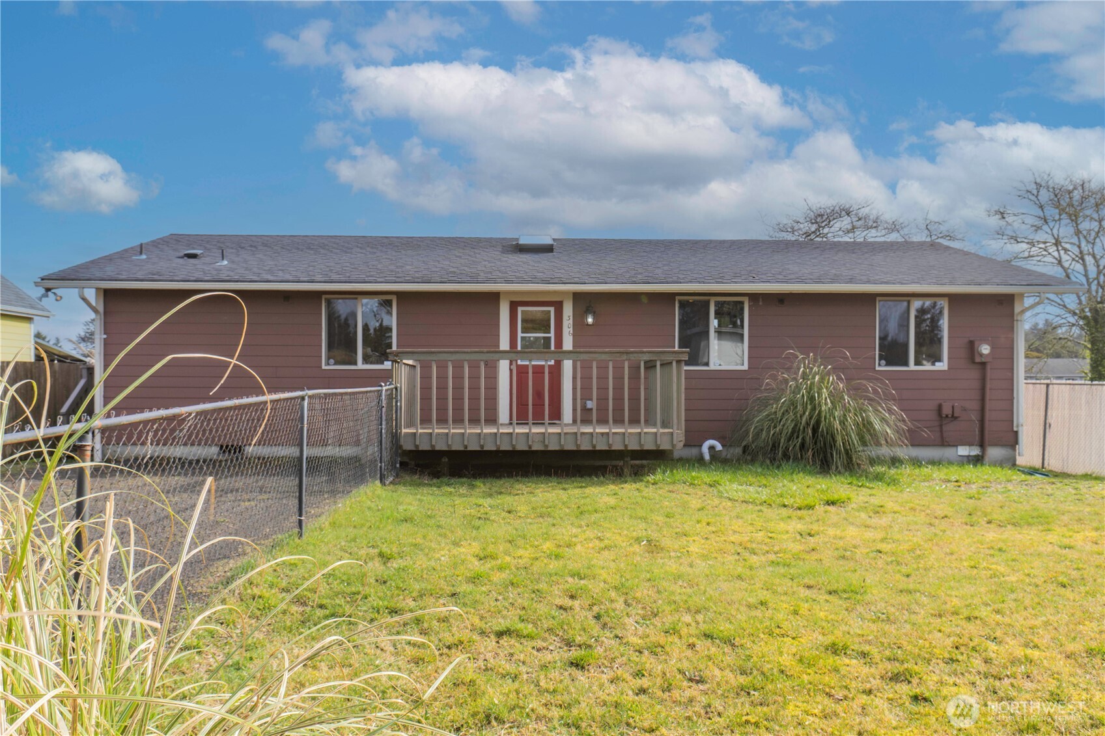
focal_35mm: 25
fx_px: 767
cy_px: 368
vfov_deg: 51.3
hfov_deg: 71.5
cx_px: 552
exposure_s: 1/125
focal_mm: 17
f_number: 9
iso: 160
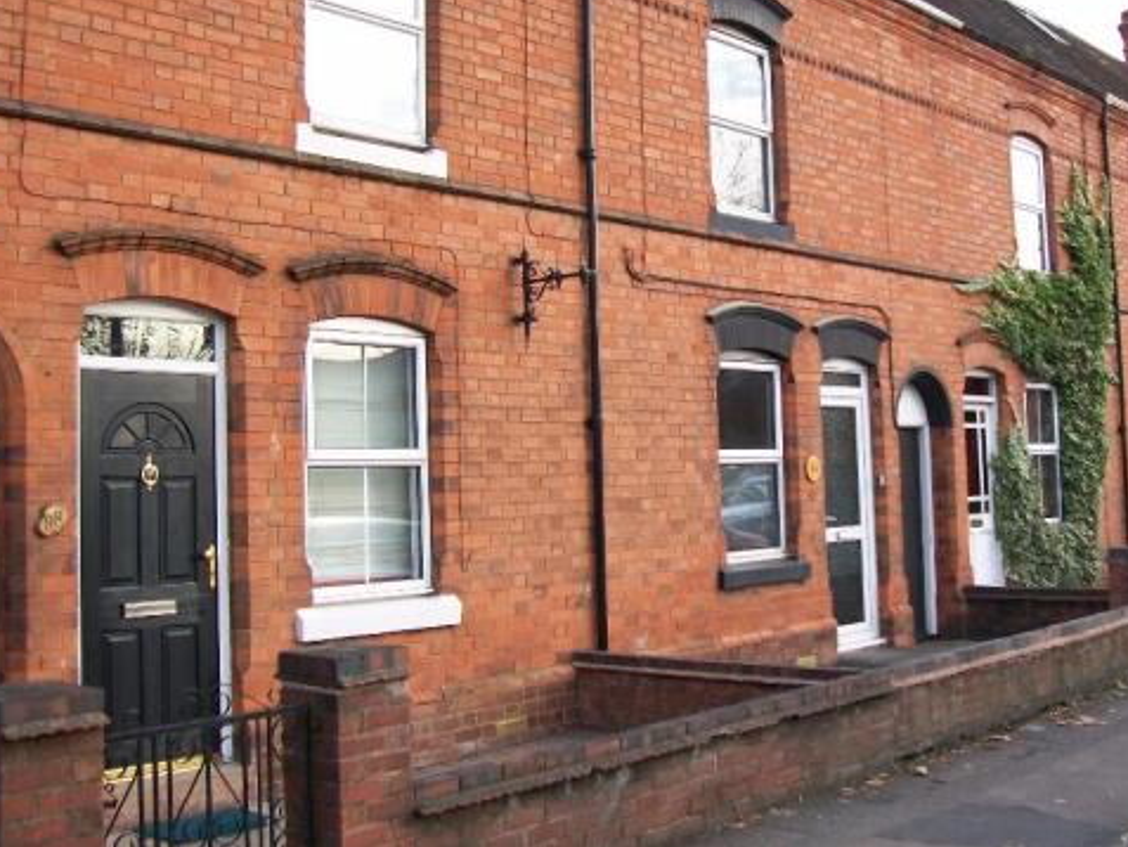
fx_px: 1434
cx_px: 656
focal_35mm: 44
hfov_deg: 42.8
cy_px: 332
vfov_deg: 32.8
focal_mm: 6
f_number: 2.7
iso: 80
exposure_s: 1/160
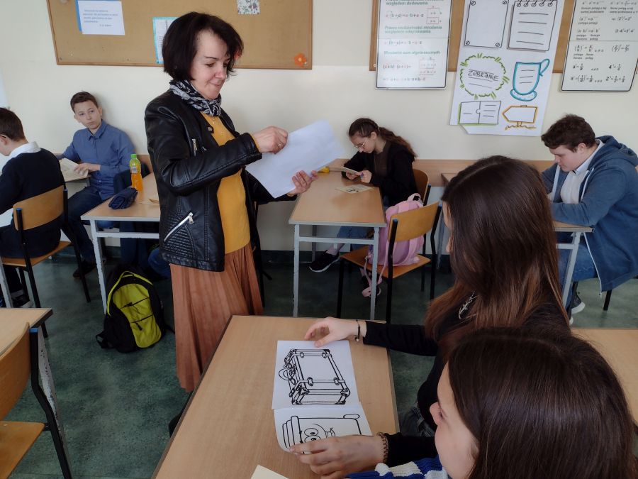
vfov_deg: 51.4
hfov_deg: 65.3
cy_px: 240
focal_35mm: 27
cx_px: 319
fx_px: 498
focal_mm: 4.71
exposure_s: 1/100
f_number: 1.7
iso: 114
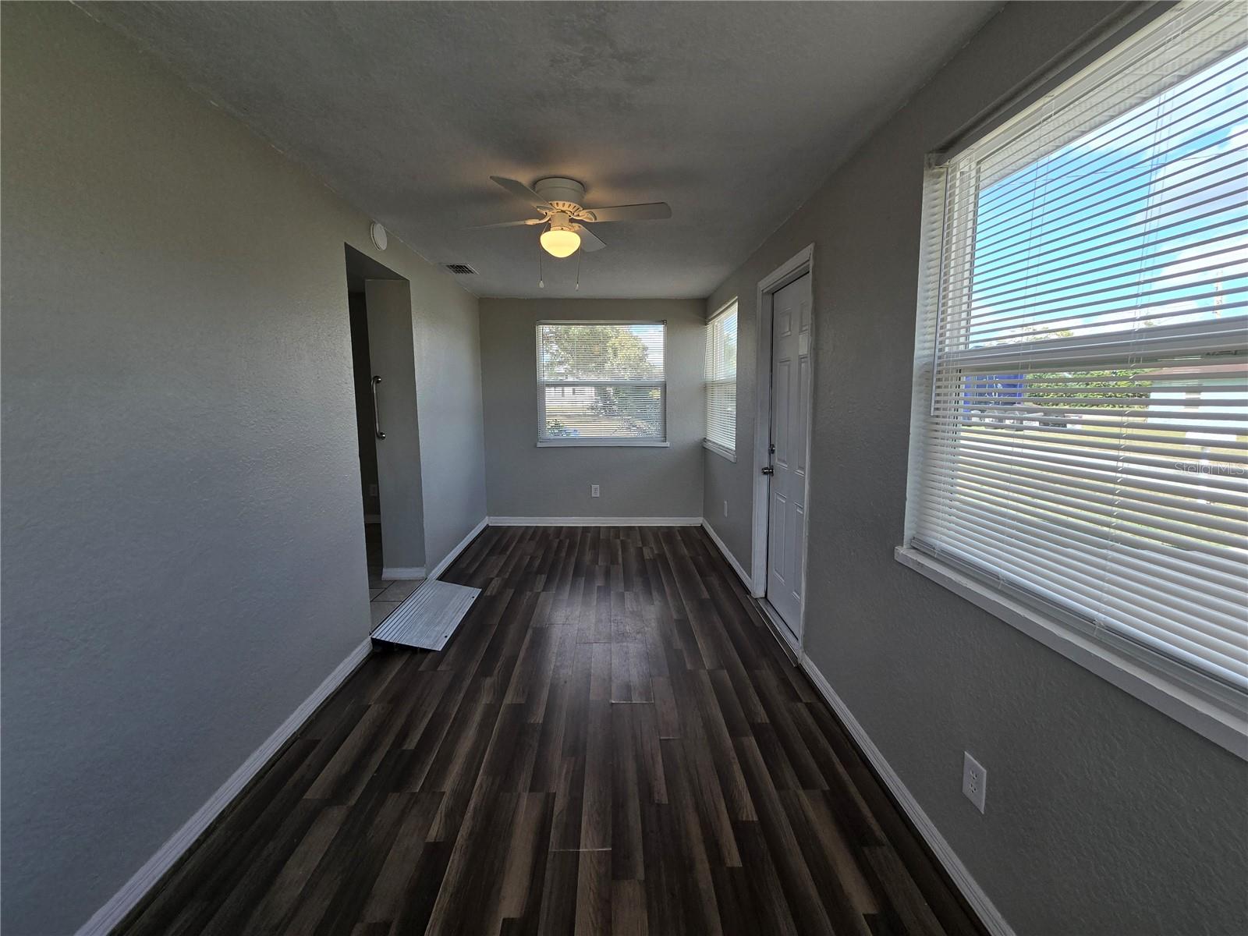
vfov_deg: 89.9
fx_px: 469
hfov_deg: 106.2
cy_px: 468
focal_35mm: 13
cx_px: 624
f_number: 2.2
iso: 50
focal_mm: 2.2
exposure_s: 1/250
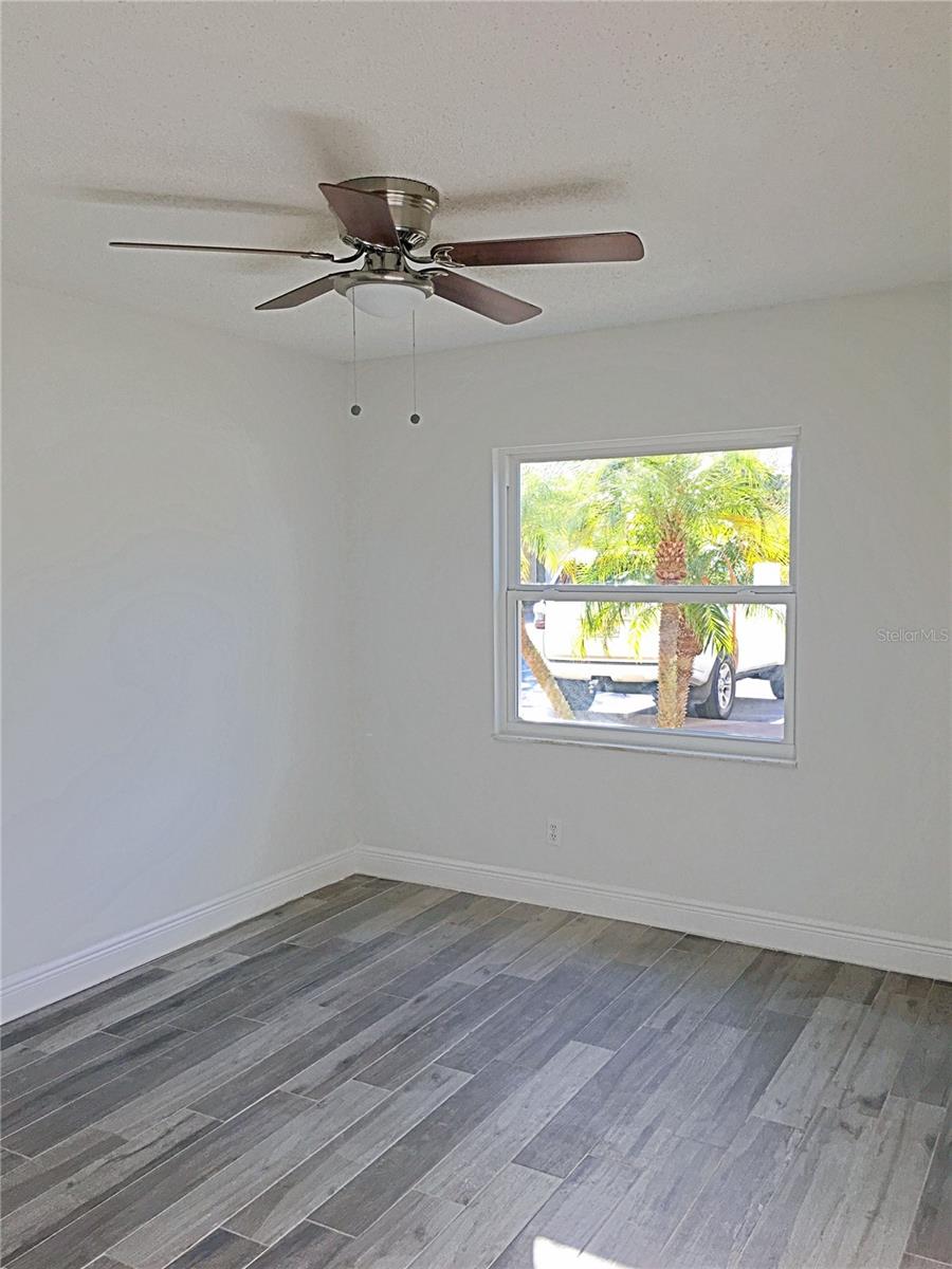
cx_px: 476
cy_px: 634
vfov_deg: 61.7
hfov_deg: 48.2
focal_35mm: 29
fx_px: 1063
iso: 40
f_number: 2.2
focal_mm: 4.15
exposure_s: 1/120
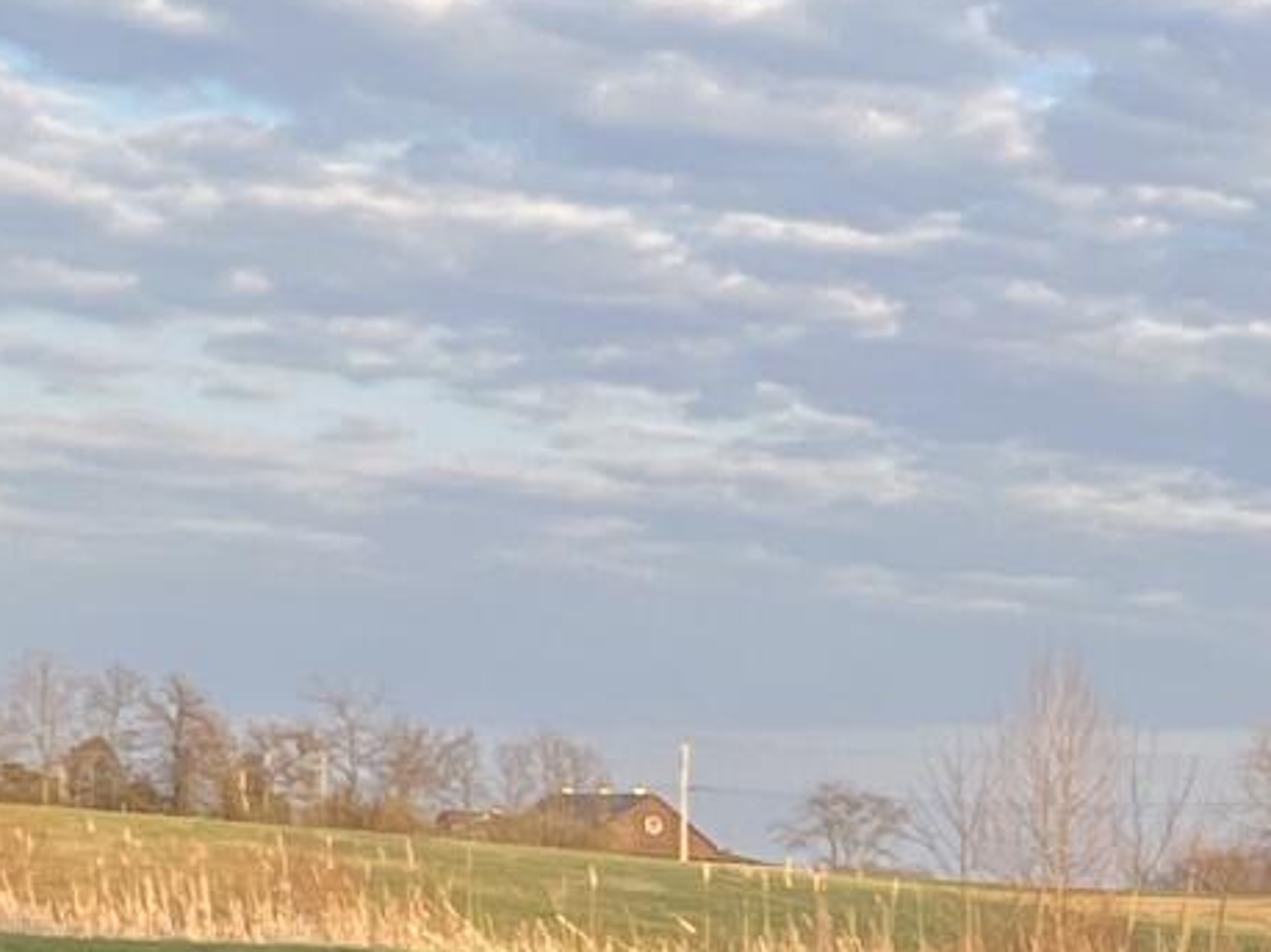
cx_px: 1924
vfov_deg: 16.1
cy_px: 1370
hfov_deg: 19.8
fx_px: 3120
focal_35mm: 85
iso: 32
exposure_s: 1/355
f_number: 1.8
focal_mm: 1.57
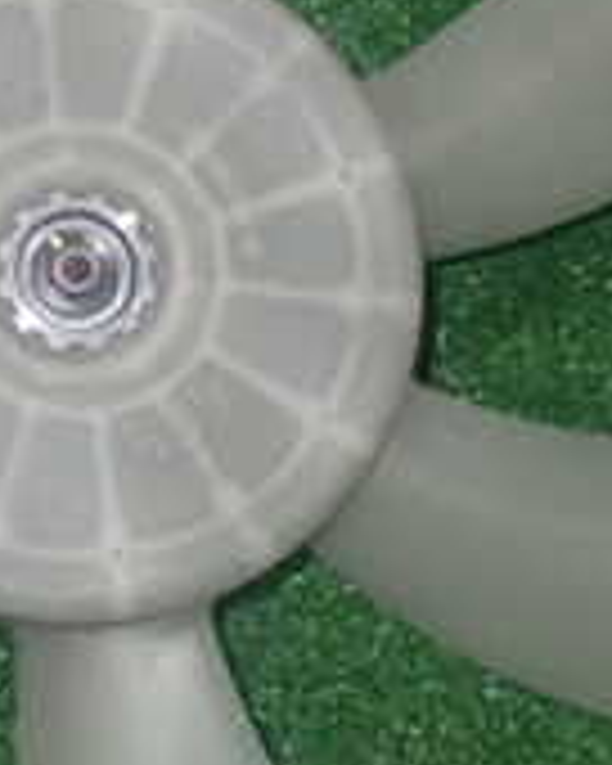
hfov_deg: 9.4
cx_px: -184
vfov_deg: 11.9
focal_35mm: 162
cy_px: 302
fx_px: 3668
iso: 800
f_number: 9
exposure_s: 1/50
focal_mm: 8.4
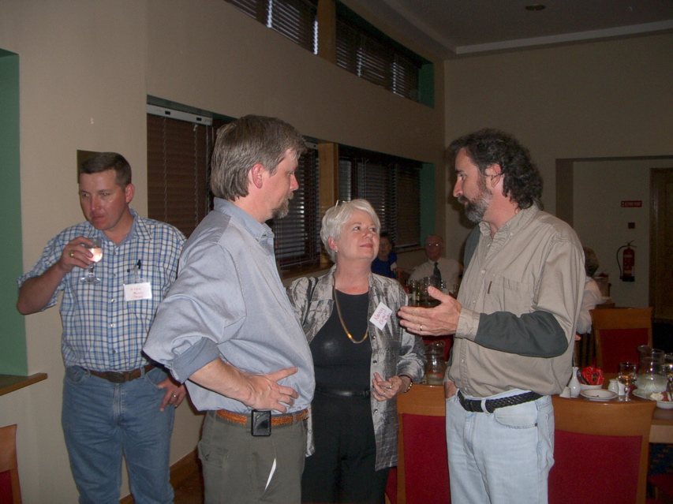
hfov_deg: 52.6
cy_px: 252
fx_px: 680
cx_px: 336
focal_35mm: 35
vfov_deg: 40.7
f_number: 2.6
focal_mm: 5.8
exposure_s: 1/40
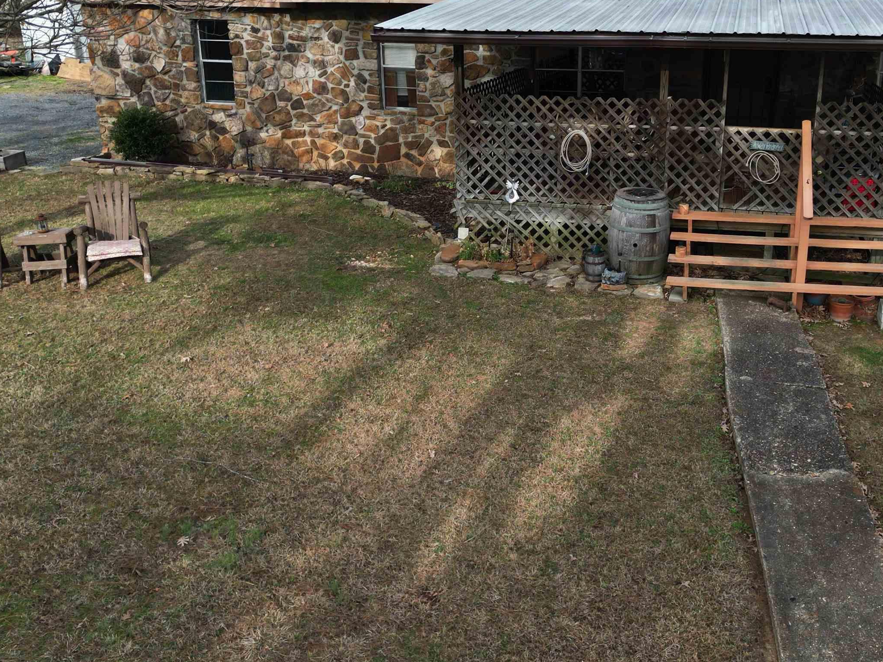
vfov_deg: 39.5
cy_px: 278
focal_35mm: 36
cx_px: 556
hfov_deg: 50.8
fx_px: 918
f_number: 1.7
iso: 200
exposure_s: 1/1250
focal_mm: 6.72
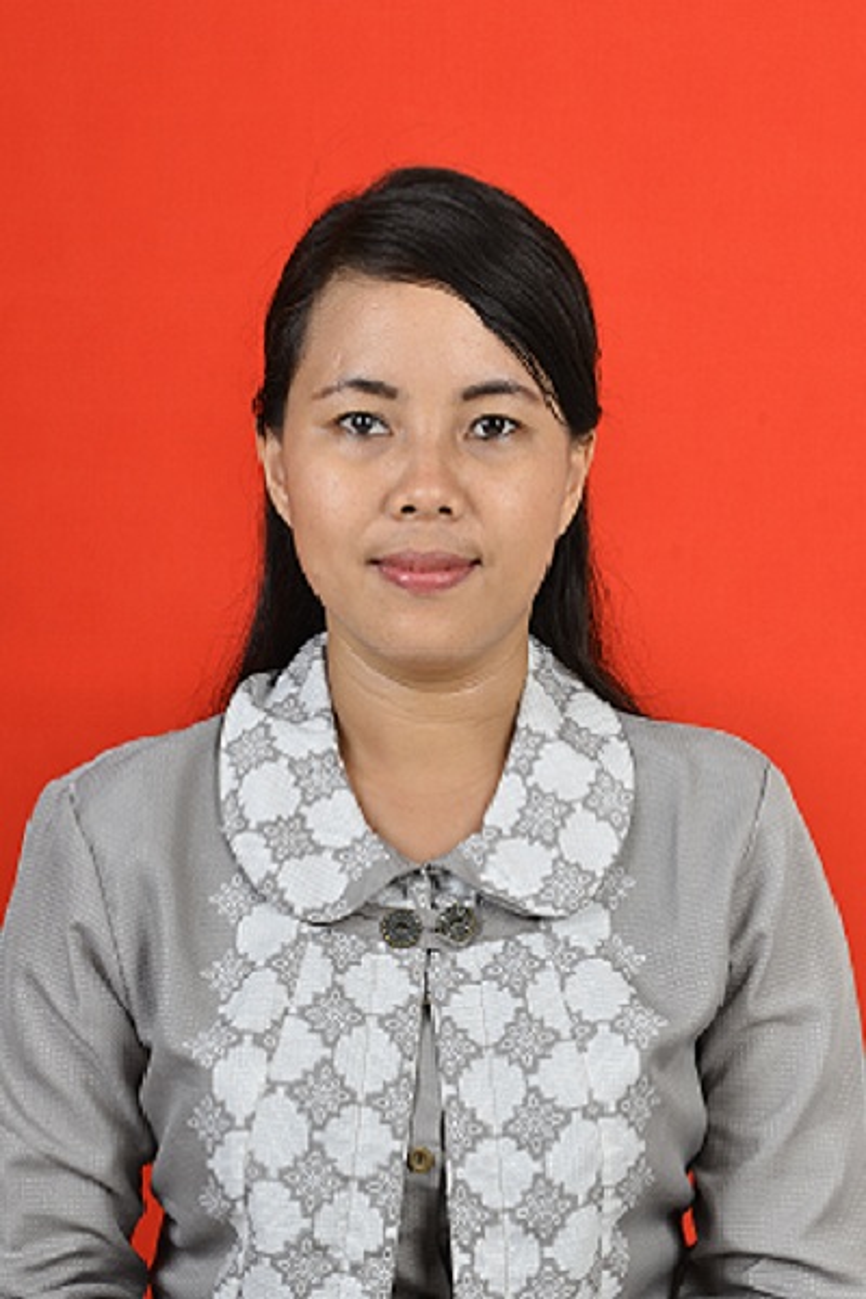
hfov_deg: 21.9
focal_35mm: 62
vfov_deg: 32.4
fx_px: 2237
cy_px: 650
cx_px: 433
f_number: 9
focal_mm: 62
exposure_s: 1/100
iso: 200
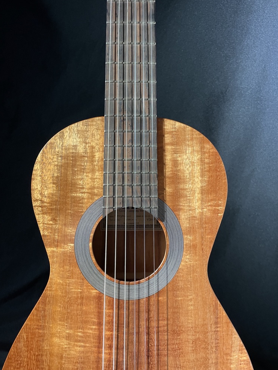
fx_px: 289
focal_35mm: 27
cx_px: 134
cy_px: 184
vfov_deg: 65.3
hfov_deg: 51.4
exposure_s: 1/60
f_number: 1.6
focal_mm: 4.2
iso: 250
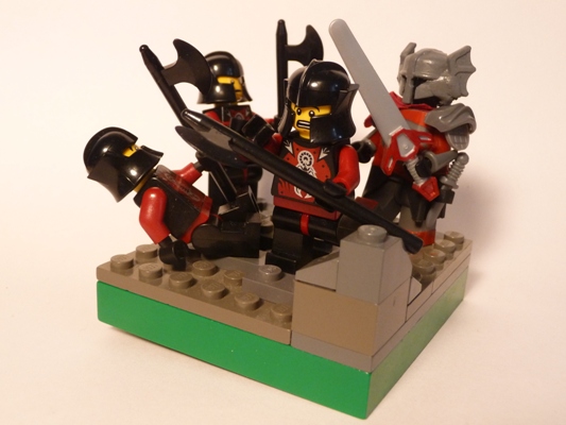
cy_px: 212
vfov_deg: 36.0
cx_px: 283
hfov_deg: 46.8
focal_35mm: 40
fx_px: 654
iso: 320
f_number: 3.9
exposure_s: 1/30
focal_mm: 6.7
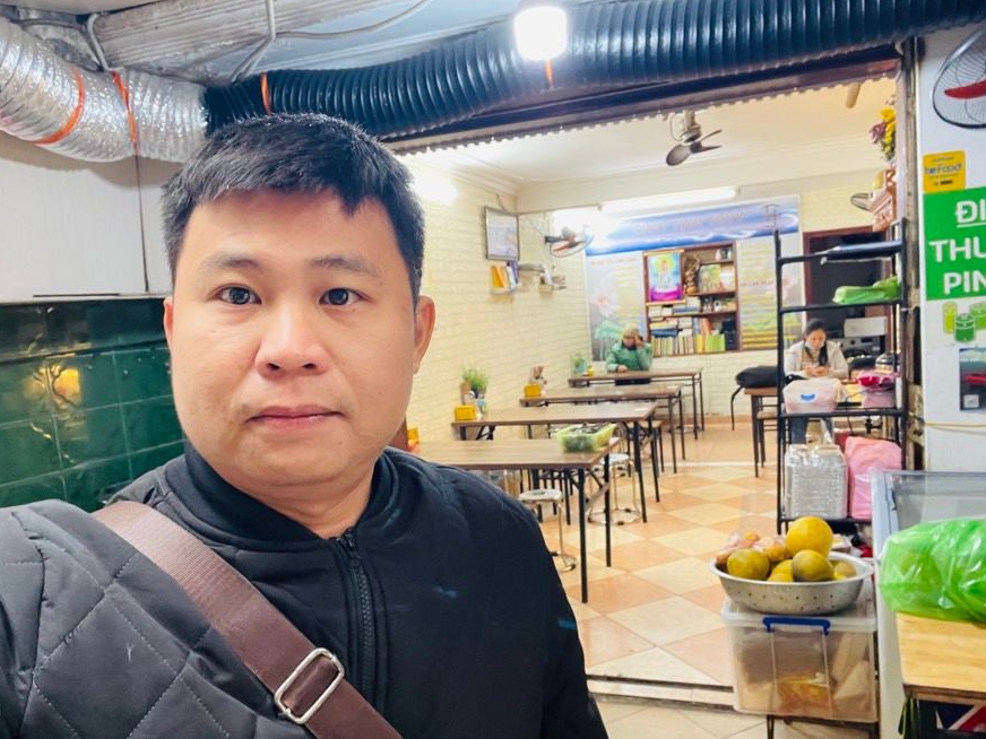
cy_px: 394
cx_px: 521
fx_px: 769
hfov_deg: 65.3
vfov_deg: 51.3
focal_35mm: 27
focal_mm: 2.71
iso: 250
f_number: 2.2
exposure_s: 1/33
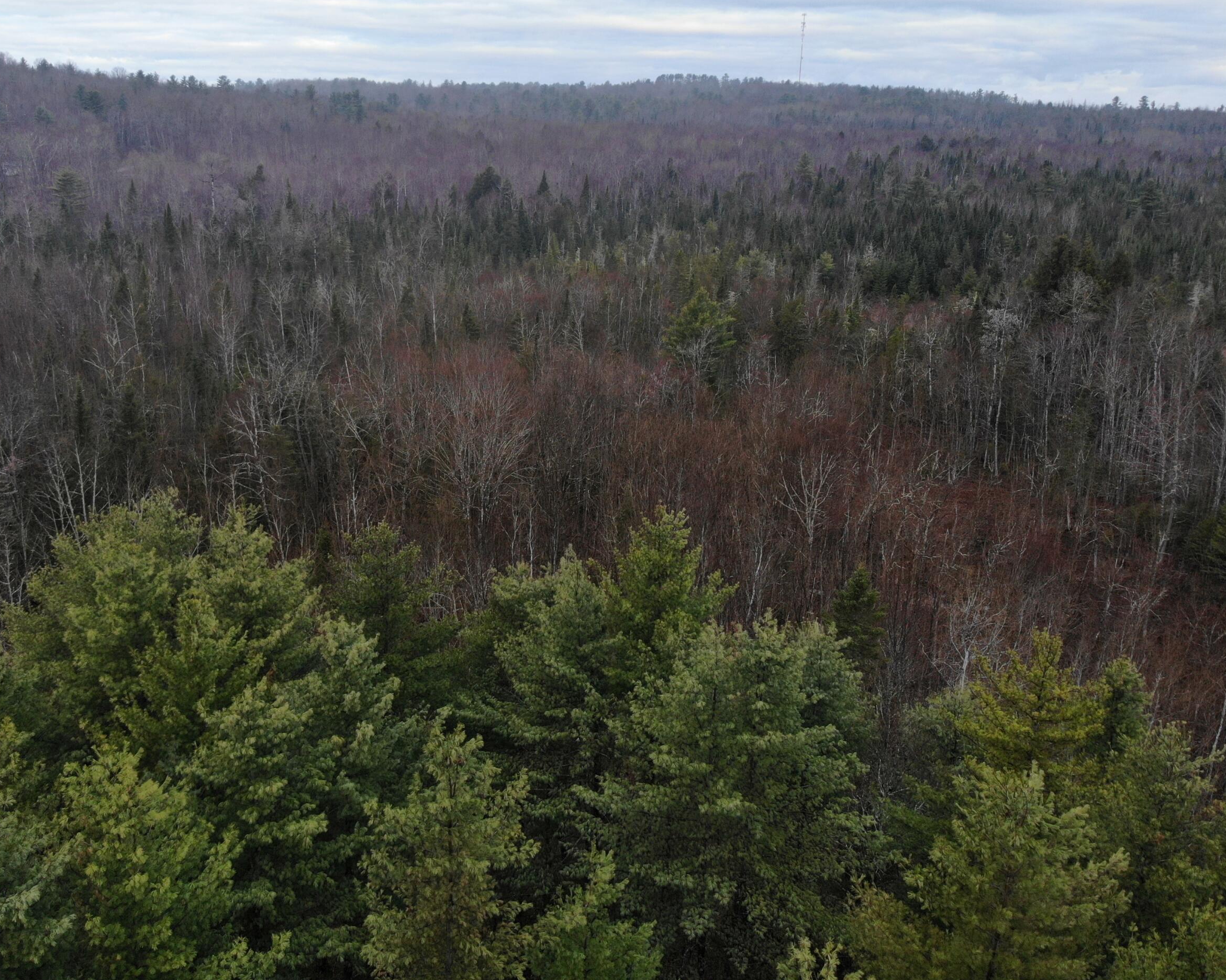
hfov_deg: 58.0
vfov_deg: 48.4
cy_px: 444
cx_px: 459
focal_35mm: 30
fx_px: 1088
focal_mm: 4.5
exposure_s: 1/60
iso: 100
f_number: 2.8
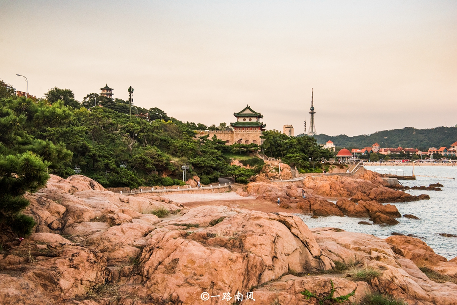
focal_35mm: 40
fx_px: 508
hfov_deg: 48.4
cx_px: 228
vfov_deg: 33.4
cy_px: 152
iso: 1000
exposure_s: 1/100
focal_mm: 40
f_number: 9
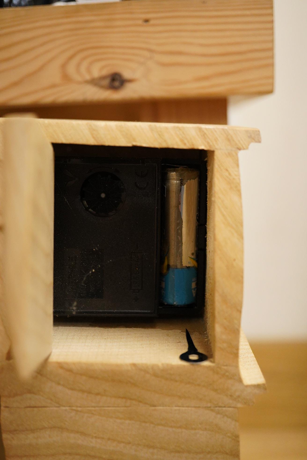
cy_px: 230
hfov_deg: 29.9
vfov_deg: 43.6
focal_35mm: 45
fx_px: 576
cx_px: 154
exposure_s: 1/400
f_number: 3.5
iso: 2500
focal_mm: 30
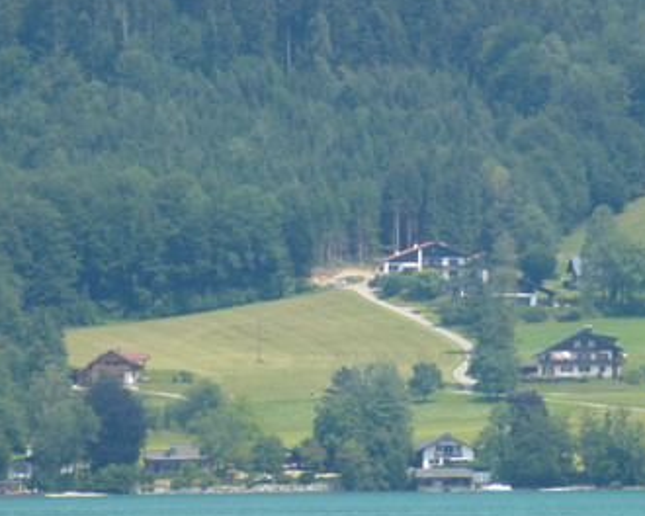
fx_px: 11950
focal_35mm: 626
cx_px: 440
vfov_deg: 2.5
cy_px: 251
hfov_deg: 3.1
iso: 100
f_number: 5.9
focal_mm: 68.8
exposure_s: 1/320
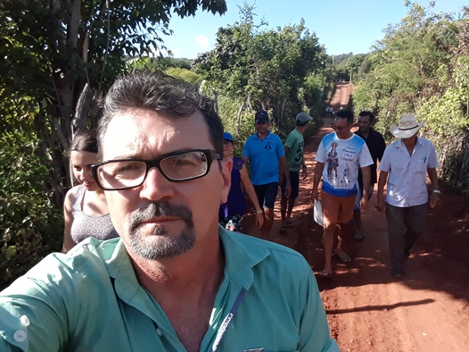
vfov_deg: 49.7
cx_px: 247
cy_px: 171
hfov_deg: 63.4
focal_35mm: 28
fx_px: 379
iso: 40
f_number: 2.2
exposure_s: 1/404
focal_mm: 1.95
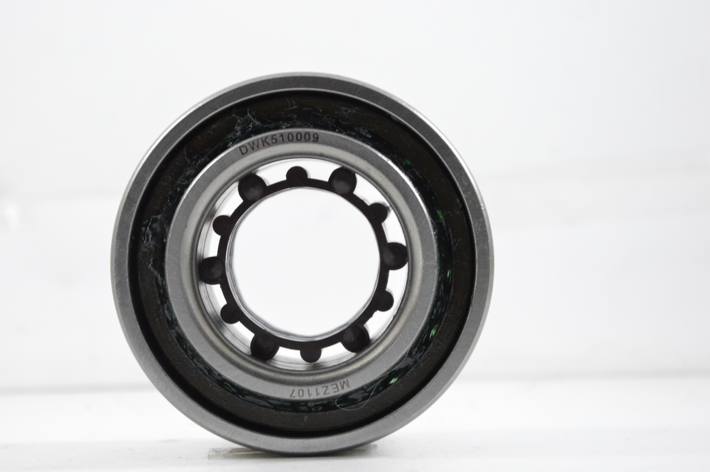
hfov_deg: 17.2
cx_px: 314
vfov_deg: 11.5
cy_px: 255
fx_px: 2345
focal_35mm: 119
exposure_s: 1/100
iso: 3200
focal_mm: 70
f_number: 7.1
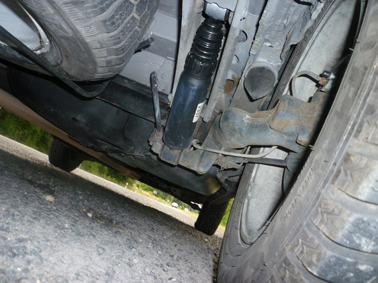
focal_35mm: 29
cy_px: 142
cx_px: 189
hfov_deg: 61.7
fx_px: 317
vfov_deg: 48.2
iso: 100
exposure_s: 1/125
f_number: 3.3
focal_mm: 5.2
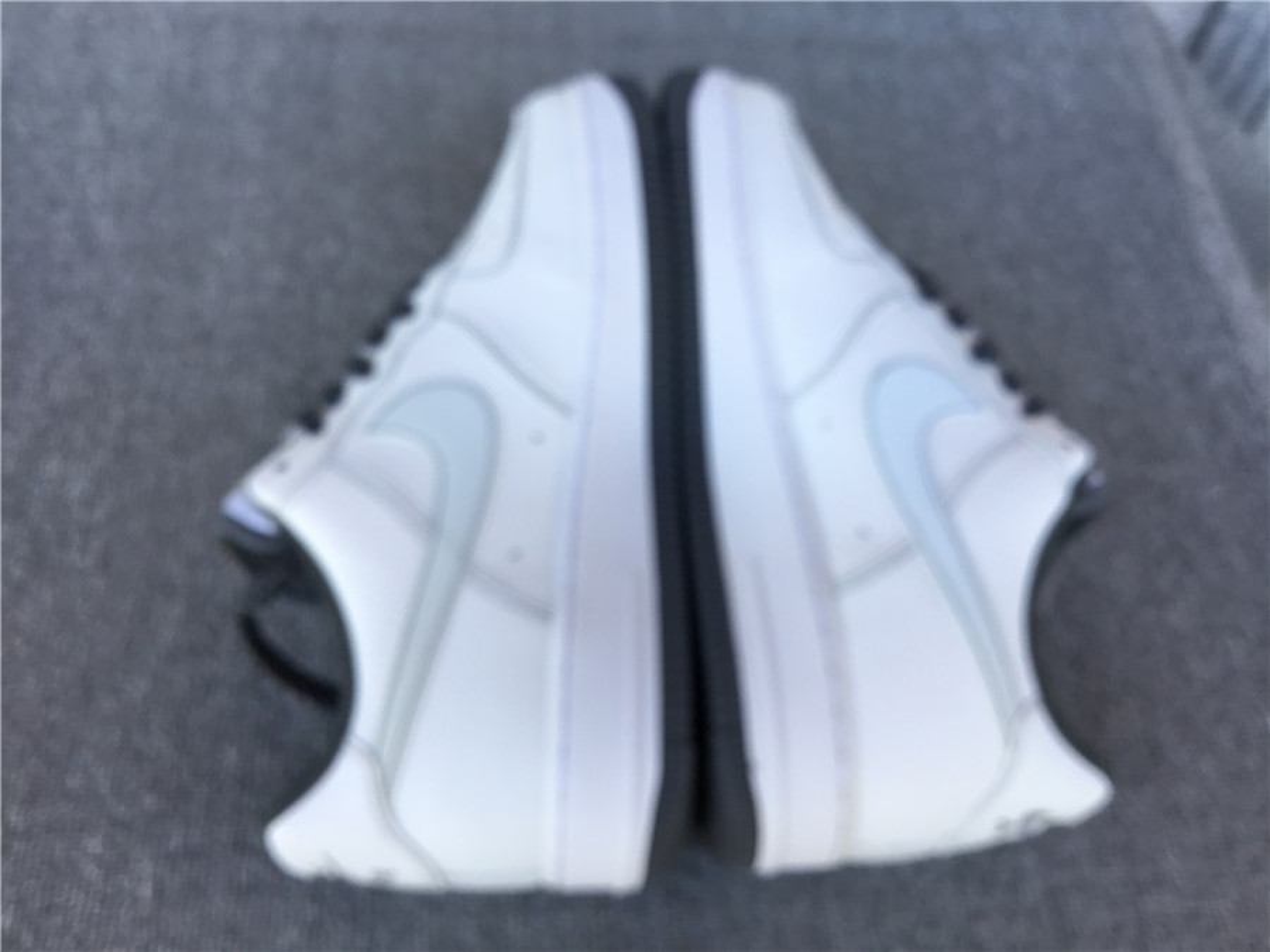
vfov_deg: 45.4
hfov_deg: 58.4
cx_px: 635
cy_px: 476
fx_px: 1137
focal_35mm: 31
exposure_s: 1/100
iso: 25
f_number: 2.4
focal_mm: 3.3
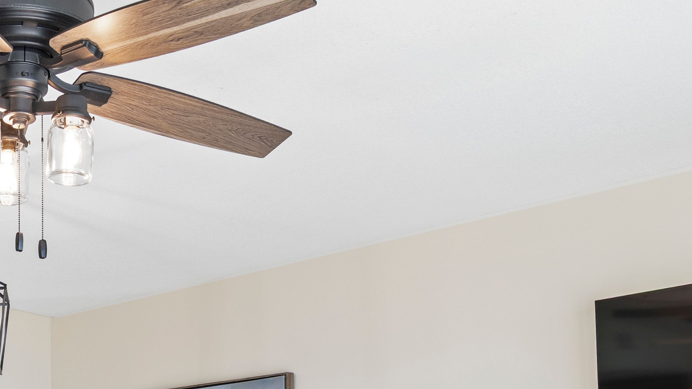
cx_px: 89
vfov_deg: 17.0
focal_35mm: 64
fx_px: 1174
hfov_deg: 31.5
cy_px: 582
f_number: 7.1
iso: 100
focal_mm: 17
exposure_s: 1/2
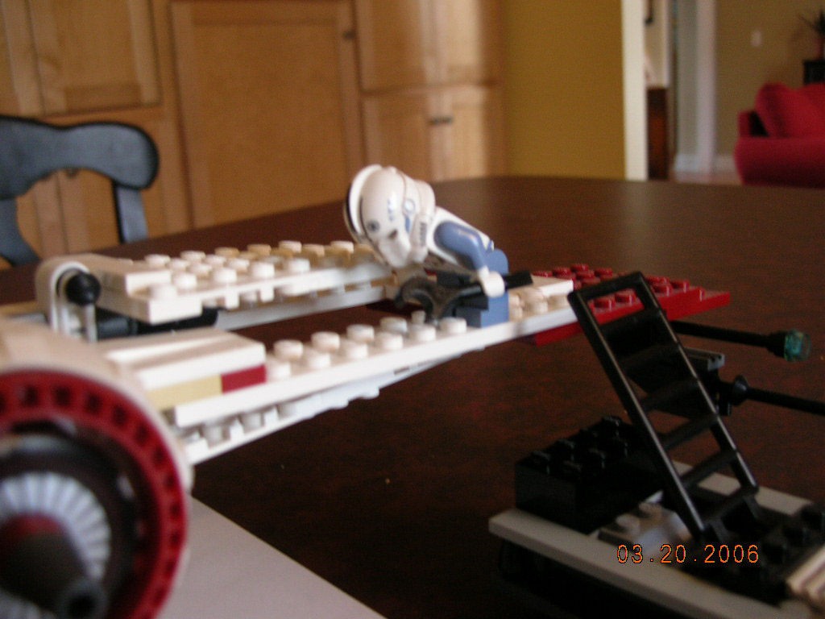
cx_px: 412
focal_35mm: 36
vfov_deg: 39.7
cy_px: 310
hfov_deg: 51.4
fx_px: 858
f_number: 2.7
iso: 96
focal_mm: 6
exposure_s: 1/3.9
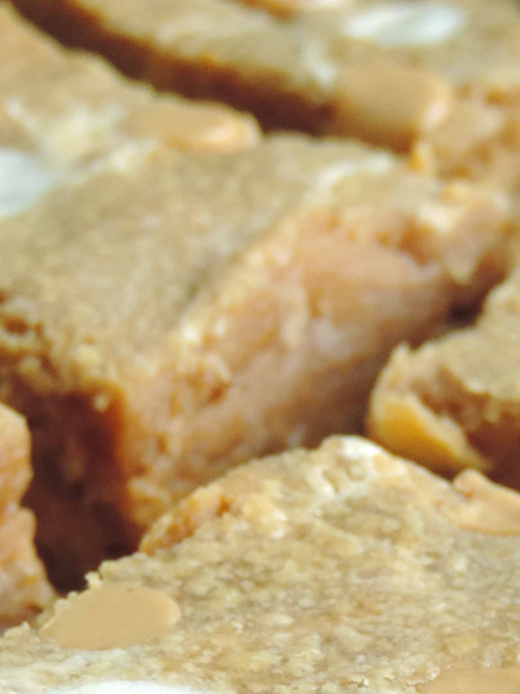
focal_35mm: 223
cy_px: 657
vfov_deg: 8.8
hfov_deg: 6.7
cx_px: 423
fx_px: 4467
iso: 400
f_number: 4.1
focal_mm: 16
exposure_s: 1/25
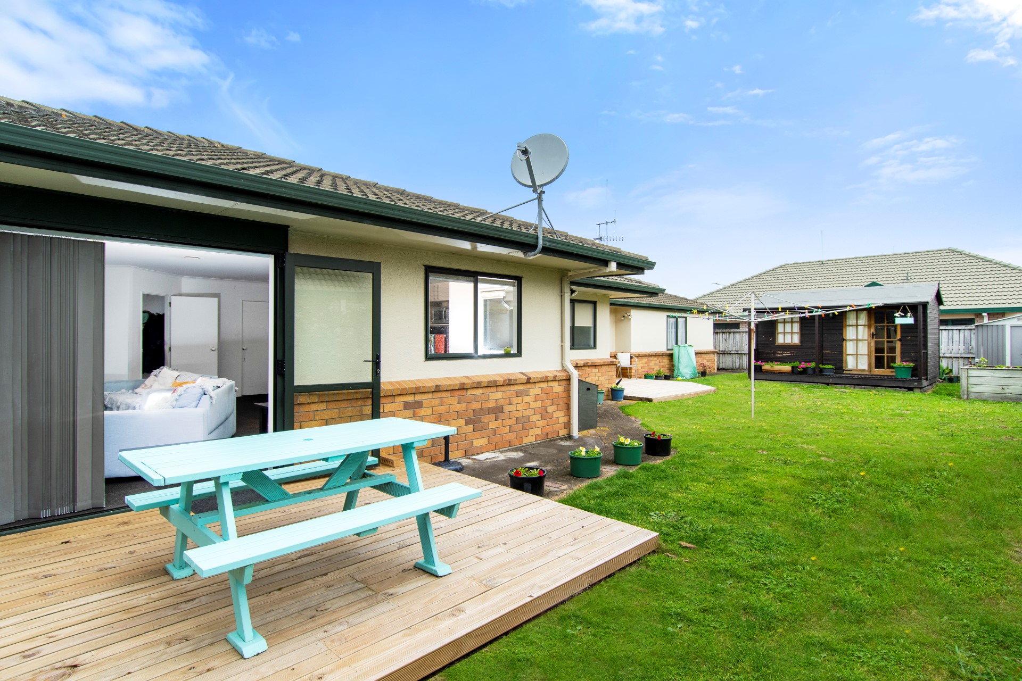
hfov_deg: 90.0
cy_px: 340
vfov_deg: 67.4
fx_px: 511
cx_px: 511
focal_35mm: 18
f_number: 7.1
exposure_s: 1/320
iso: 250
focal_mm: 12
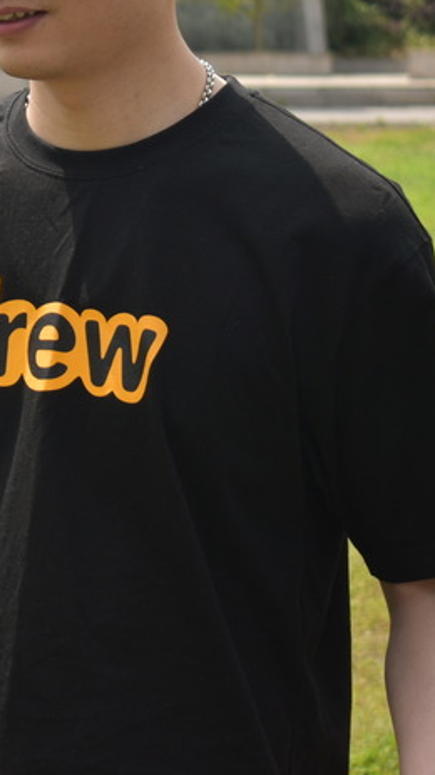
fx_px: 2649
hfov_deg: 9.1
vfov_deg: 16.6
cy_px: 225
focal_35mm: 129
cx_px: -236
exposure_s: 1/500
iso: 100
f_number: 4.8
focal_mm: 38
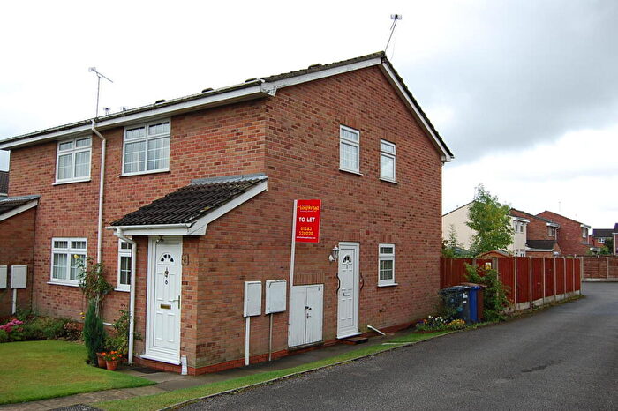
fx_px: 566
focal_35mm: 33
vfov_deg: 39.9
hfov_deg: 57.2
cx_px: 309
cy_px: 206
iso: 400
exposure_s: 1/500
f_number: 4.5
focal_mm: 22
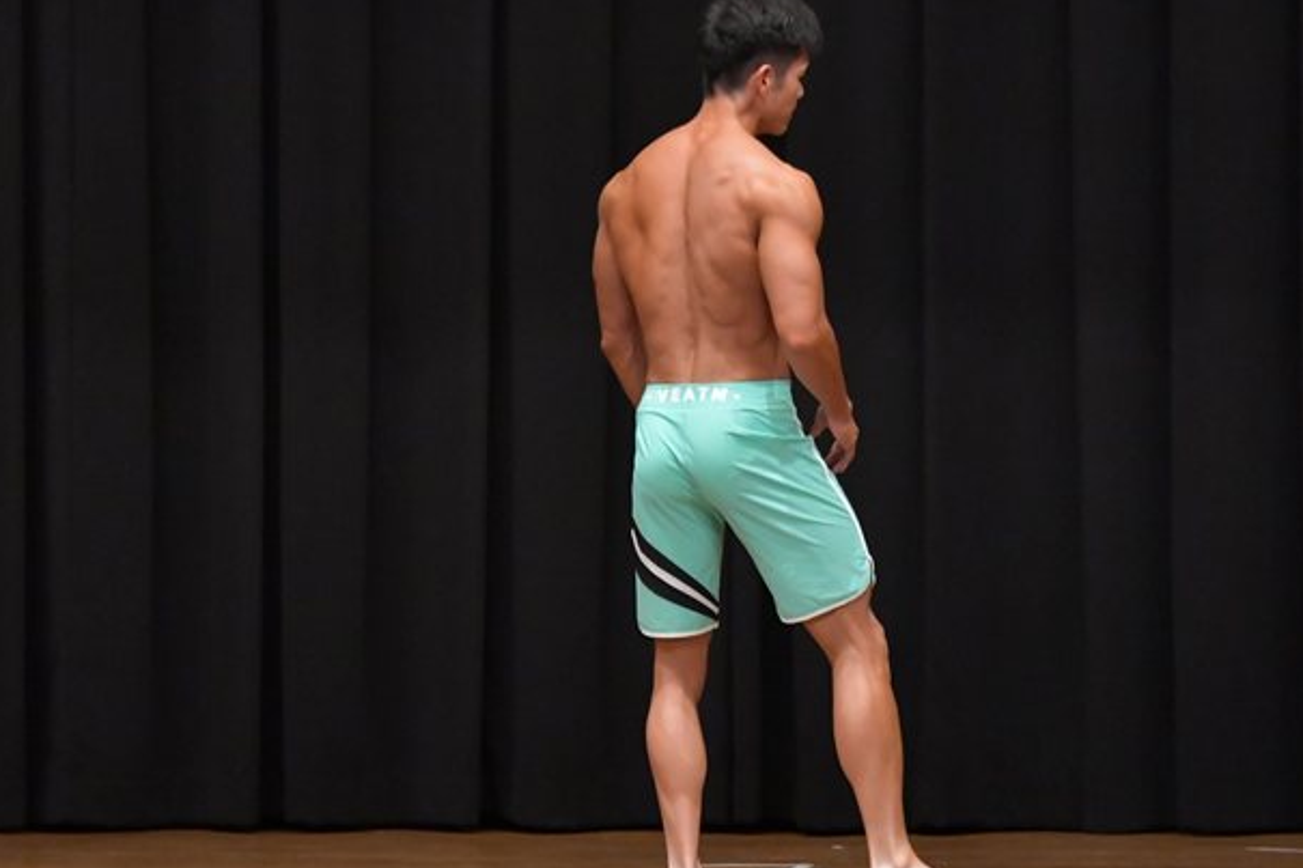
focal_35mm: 288
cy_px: 465
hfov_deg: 7.2
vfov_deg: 4.8
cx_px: 718
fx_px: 10421
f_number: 5.6
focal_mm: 150
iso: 6400
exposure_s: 1/400
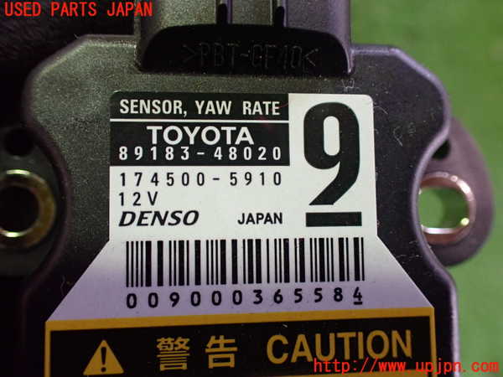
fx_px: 436
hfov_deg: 60.0
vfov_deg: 46.8
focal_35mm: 30
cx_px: 252
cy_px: 188
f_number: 2.3
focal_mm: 5.4
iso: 800
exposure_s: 1/60
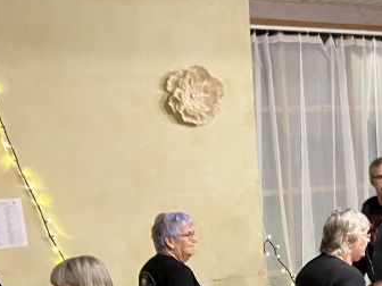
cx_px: 504
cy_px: 326
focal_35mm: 84
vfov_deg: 16.9
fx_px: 927
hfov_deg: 21.0
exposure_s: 1/25
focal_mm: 3.99
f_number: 1.8
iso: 400
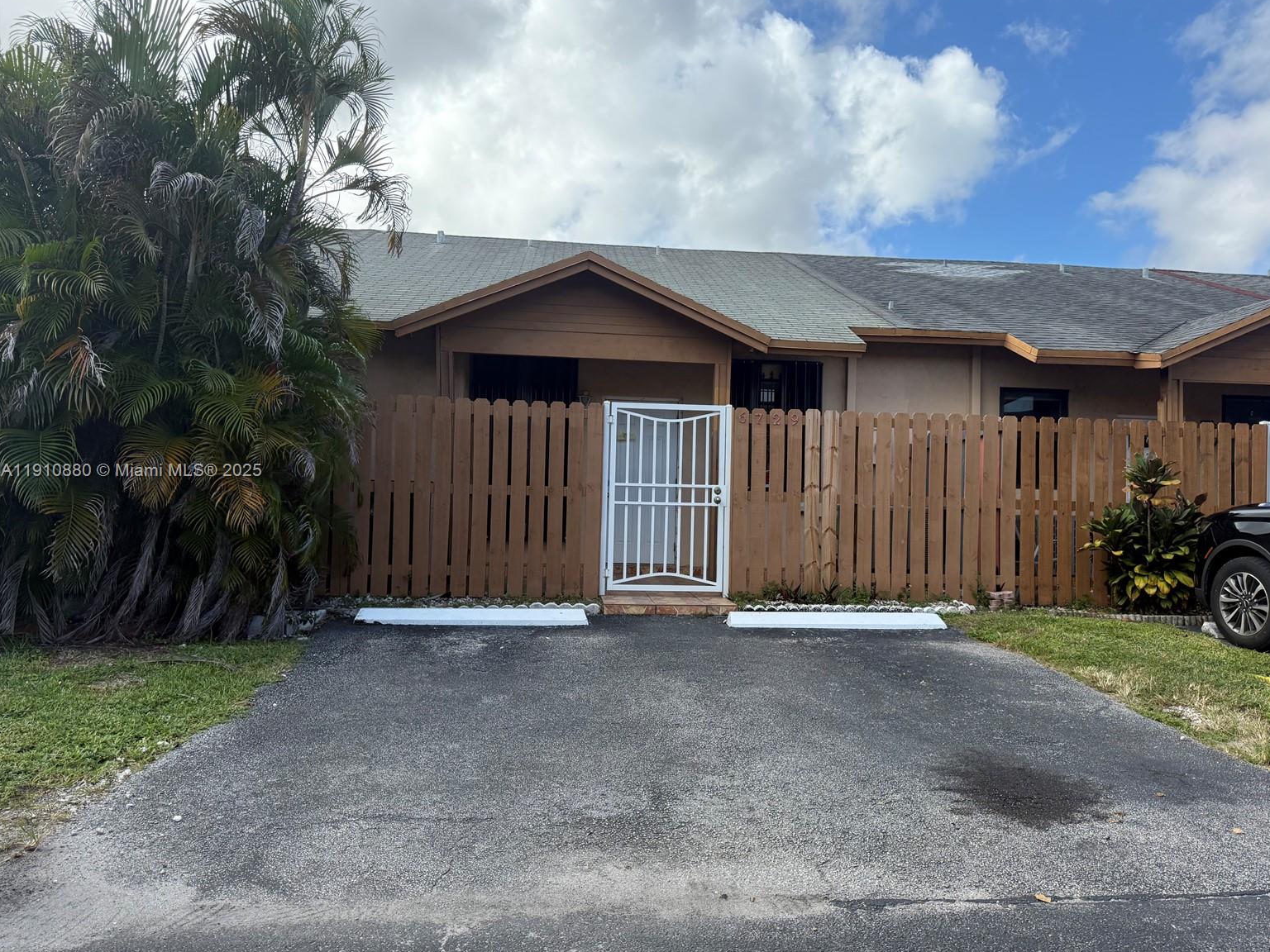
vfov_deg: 54.9
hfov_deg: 69.4
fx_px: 917
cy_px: 472
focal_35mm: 25
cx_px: 659
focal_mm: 6.76
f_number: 1.78
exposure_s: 1/3279
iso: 100
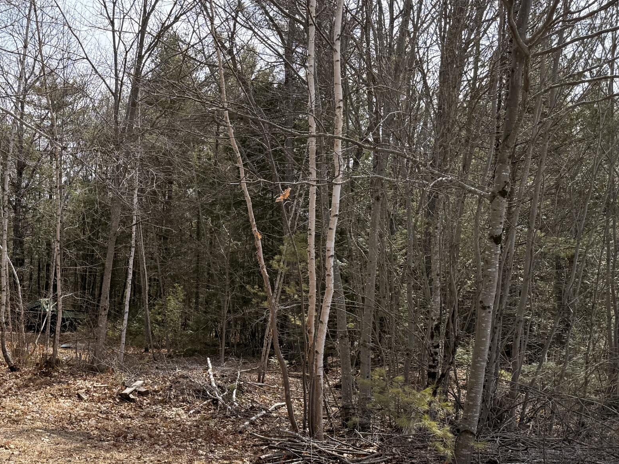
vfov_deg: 31.1
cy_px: 331
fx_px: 823
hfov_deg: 39.2
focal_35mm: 46
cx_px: 103
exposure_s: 1/3021
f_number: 1.78
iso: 125
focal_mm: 6.76
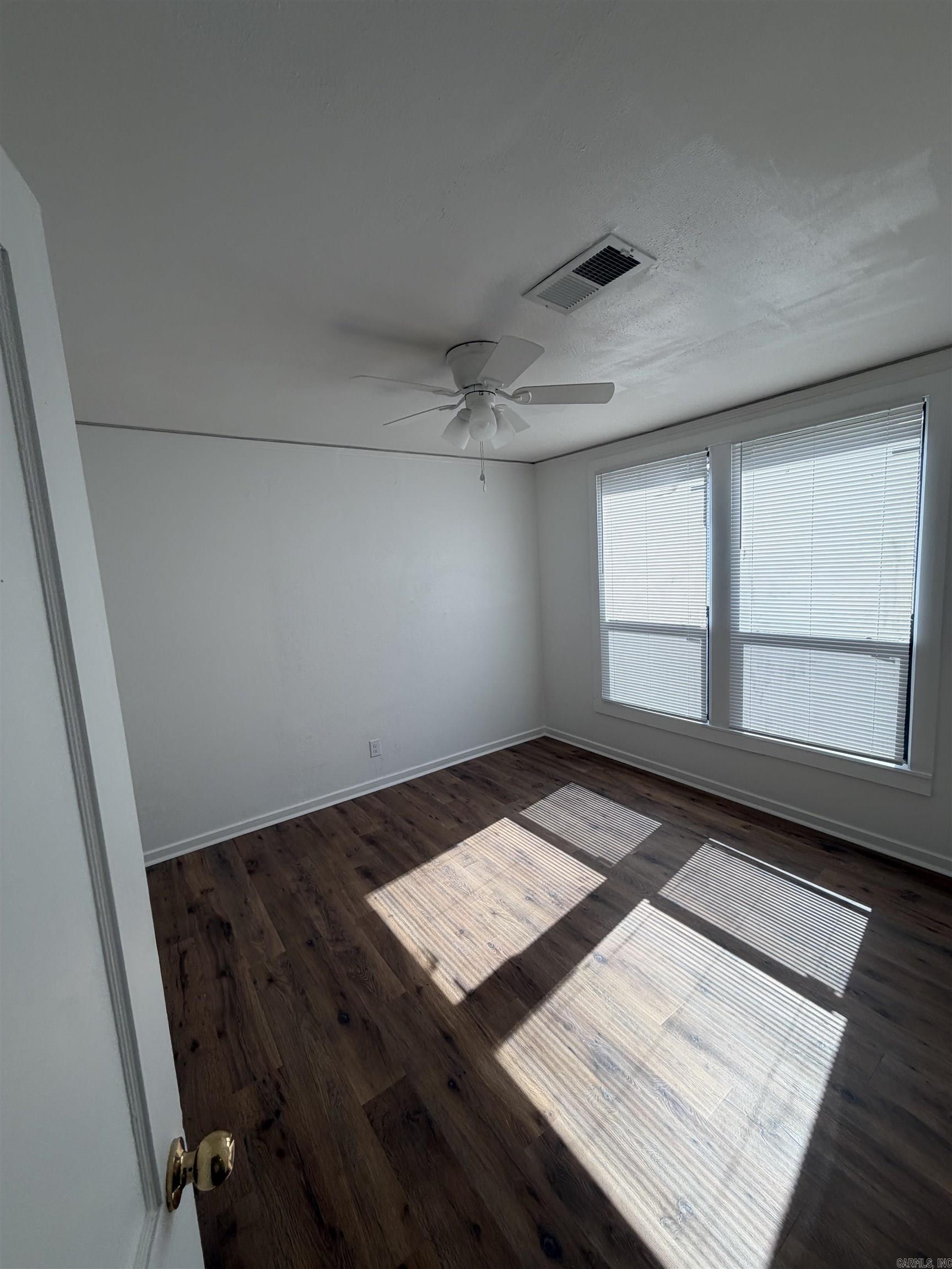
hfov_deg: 85.7
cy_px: 634
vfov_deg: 102.1
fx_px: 513
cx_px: 476
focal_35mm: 14
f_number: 2.2
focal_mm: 2.22
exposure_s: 1/236
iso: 40
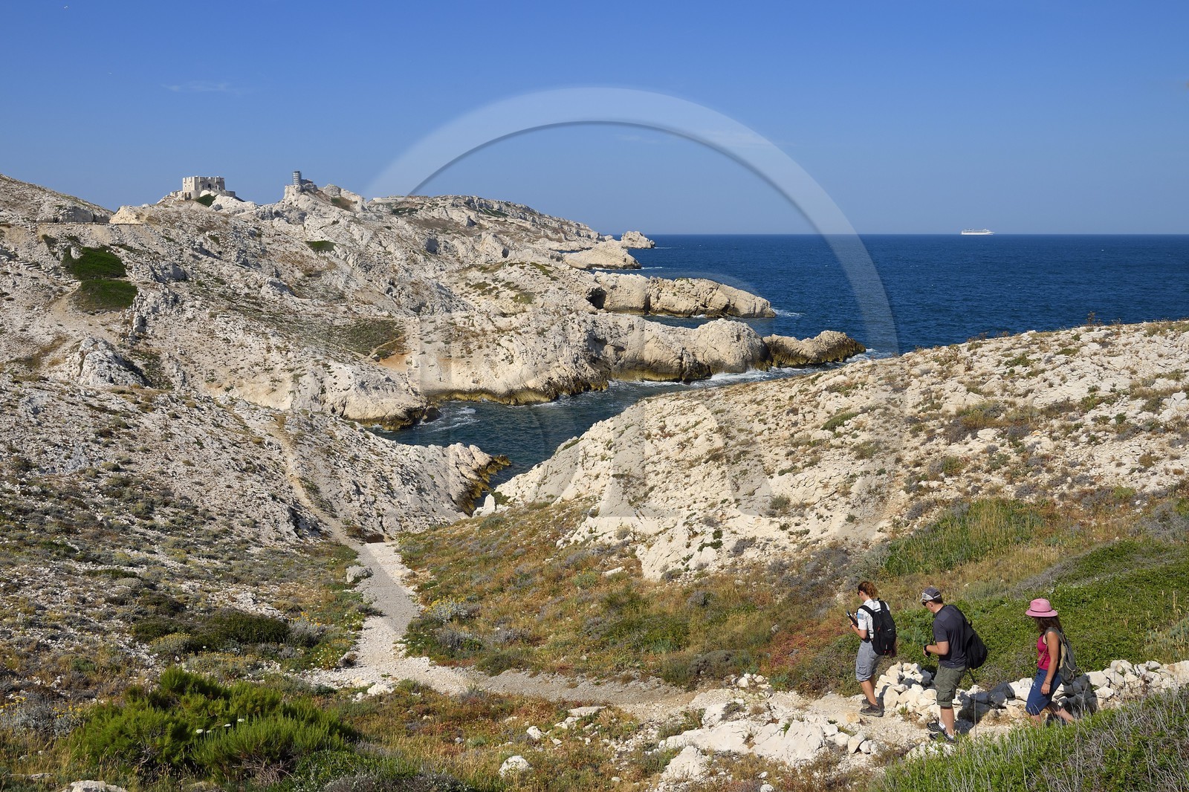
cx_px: 594
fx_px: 991
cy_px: 396
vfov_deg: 43.6
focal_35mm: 30
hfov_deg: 61.9
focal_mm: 30
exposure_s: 1/250
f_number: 14
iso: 200
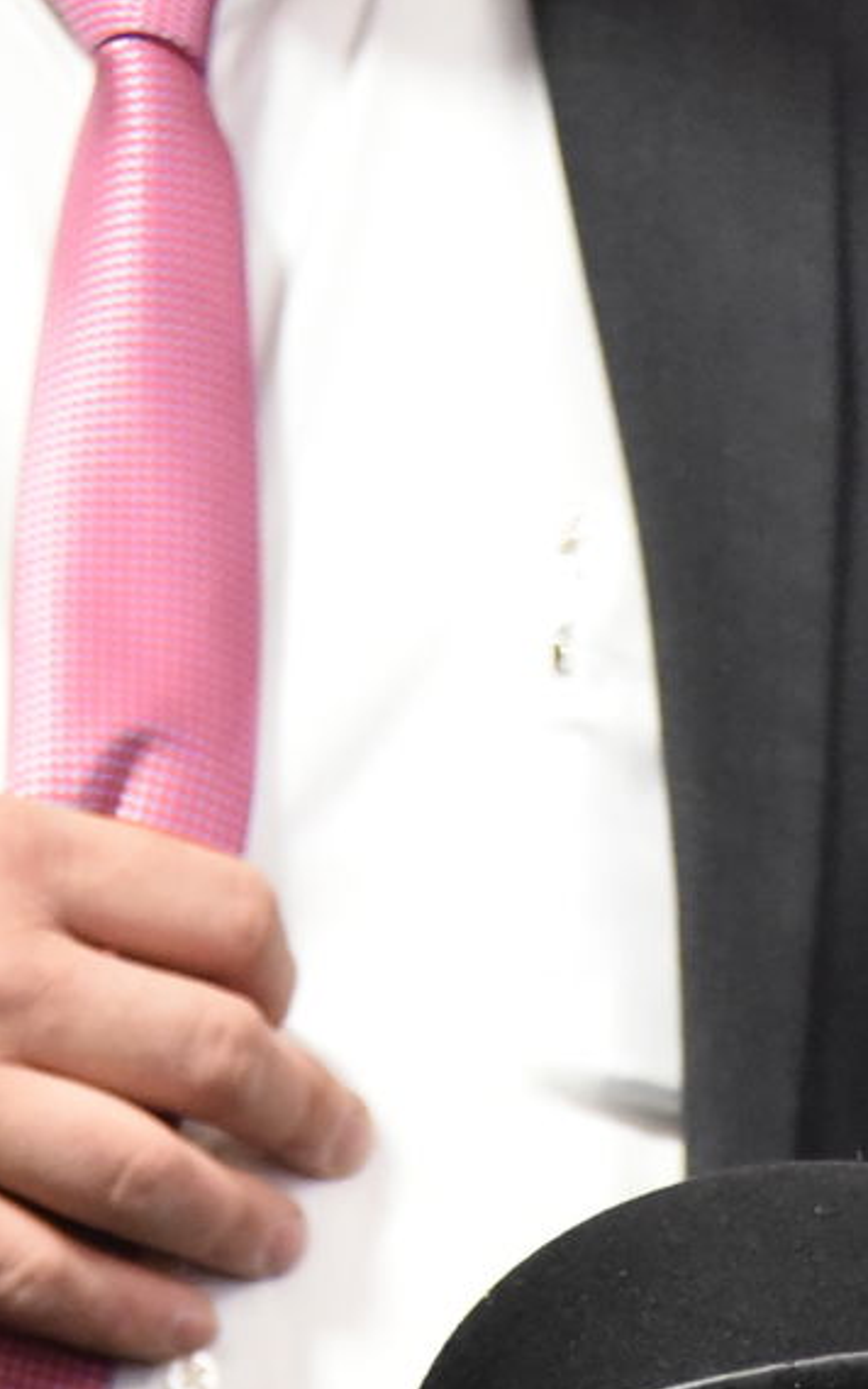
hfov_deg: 5.0
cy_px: 2281
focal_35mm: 263
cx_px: 824
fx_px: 9959
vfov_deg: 7.8
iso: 6400
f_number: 5
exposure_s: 1/40
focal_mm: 70
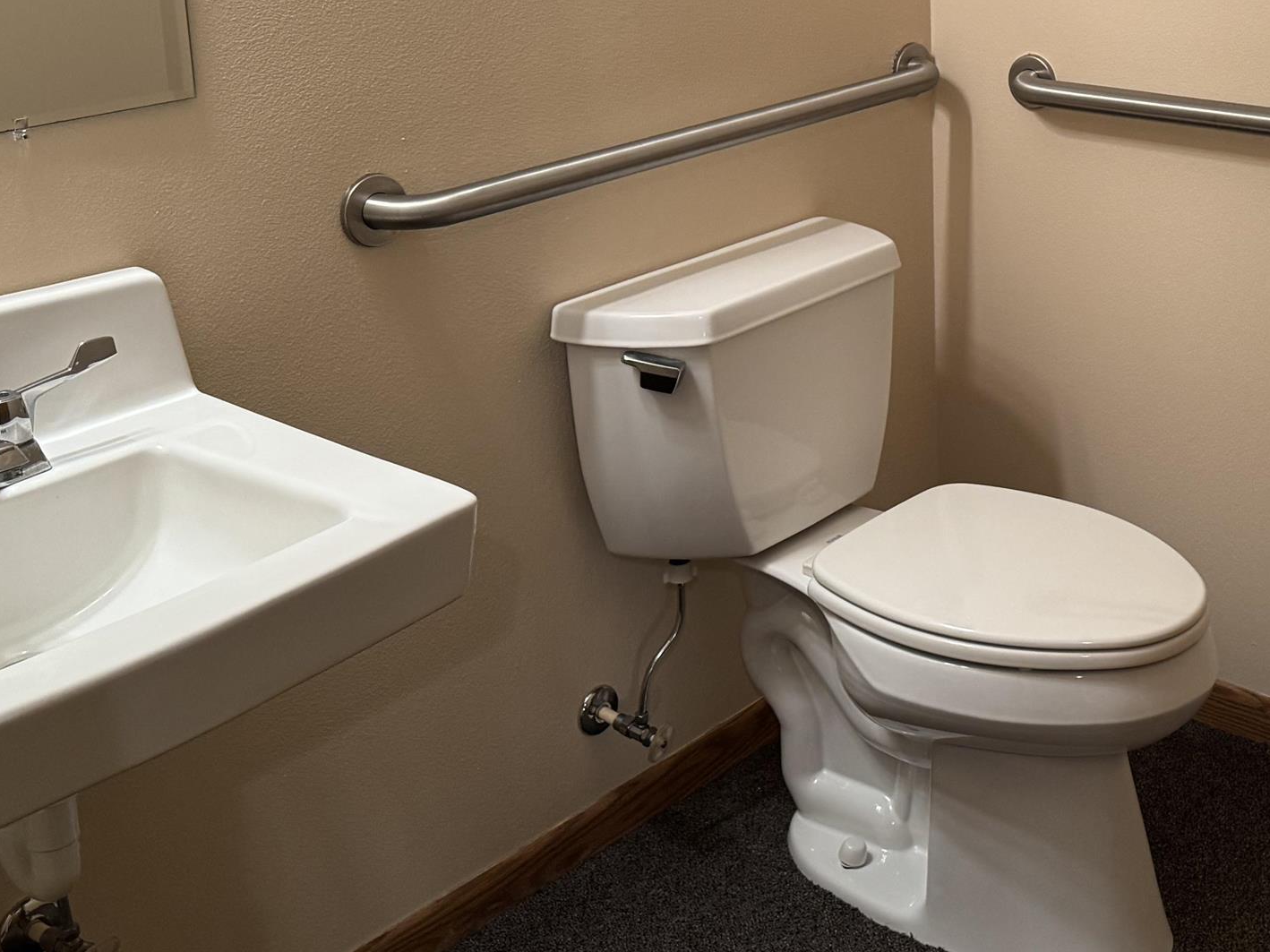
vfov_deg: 27.3
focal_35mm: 52
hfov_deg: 35.5
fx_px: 1907
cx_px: 1043
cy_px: 142
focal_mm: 6.76
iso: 320
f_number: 1.78
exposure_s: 1/60
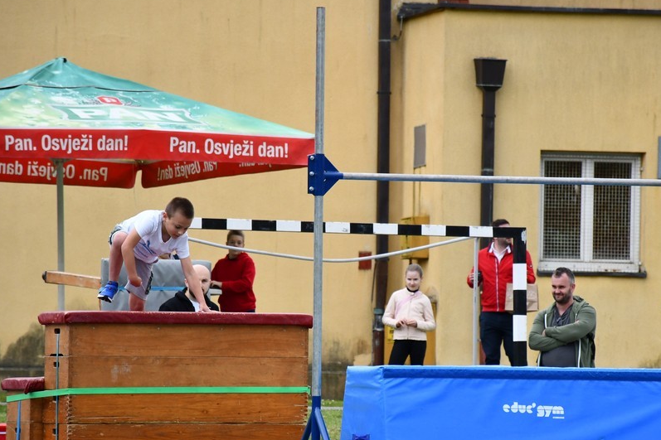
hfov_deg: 7.6
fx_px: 4956
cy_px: 257
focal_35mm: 270
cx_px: 360
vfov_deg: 5.1
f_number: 5.6
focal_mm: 140
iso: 800
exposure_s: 1/1000
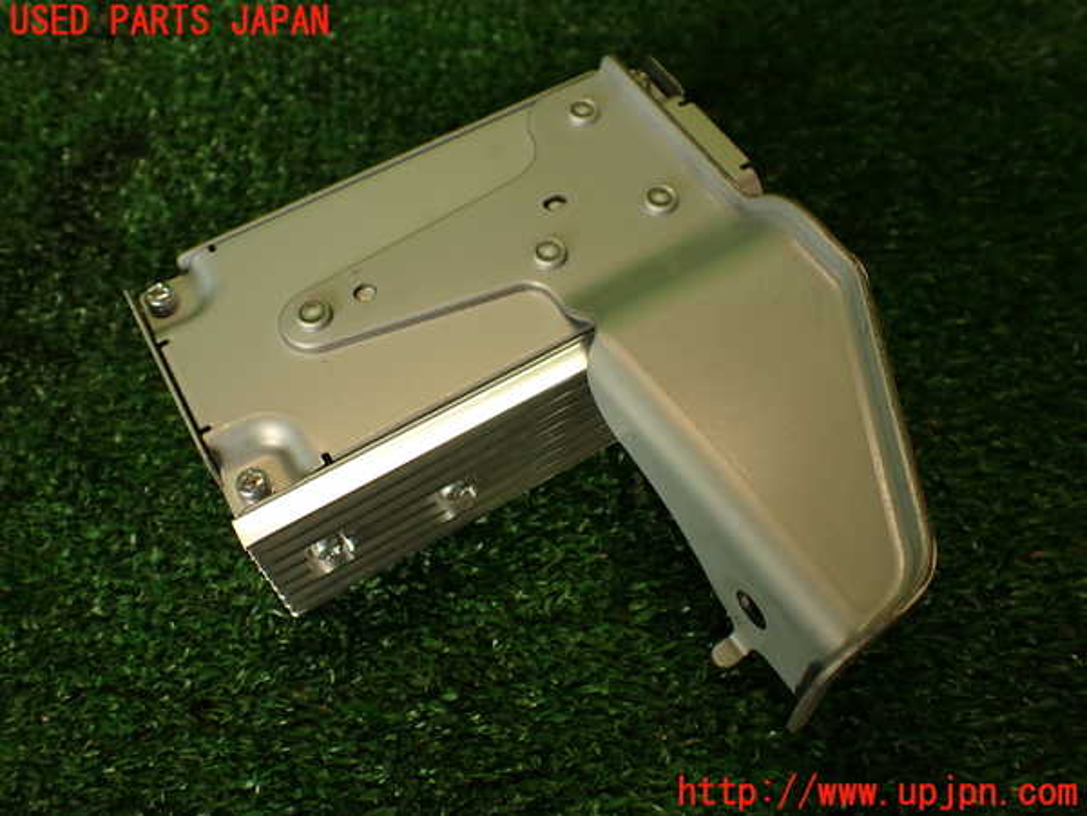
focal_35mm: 32
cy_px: 408
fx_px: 1005
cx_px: 544
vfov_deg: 44.2
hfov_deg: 56.8
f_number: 2.4
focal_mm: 5.79
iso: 100
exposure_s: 1/60
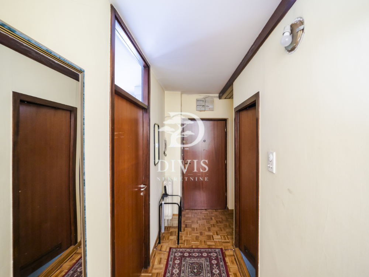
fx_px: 149
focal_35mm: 14
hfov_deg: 102.1
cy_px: 138
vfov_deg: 85.7
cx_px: 184
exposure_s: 1/2
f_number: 4
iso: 400
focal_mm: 7
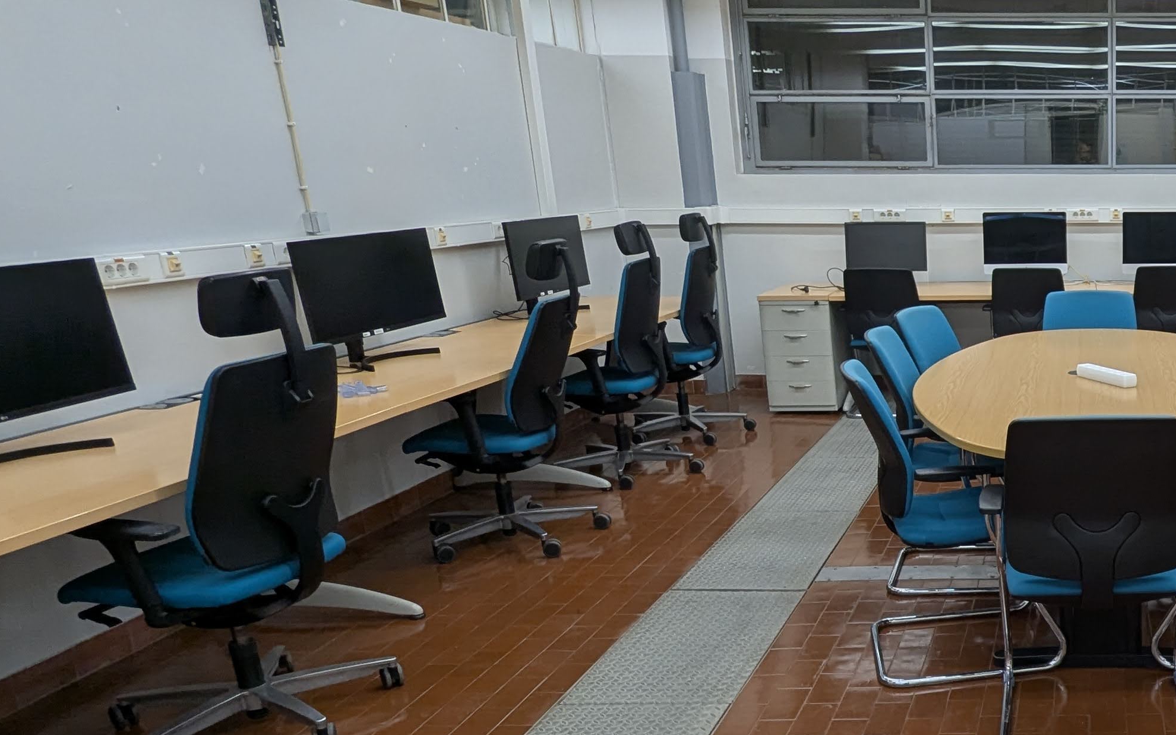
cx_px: 1113
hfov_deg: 48.0
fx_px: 1122
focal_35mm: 35
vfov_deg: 35.6
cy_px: 532
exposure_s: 1/26
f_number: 2.2
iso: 48
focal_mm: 2.35
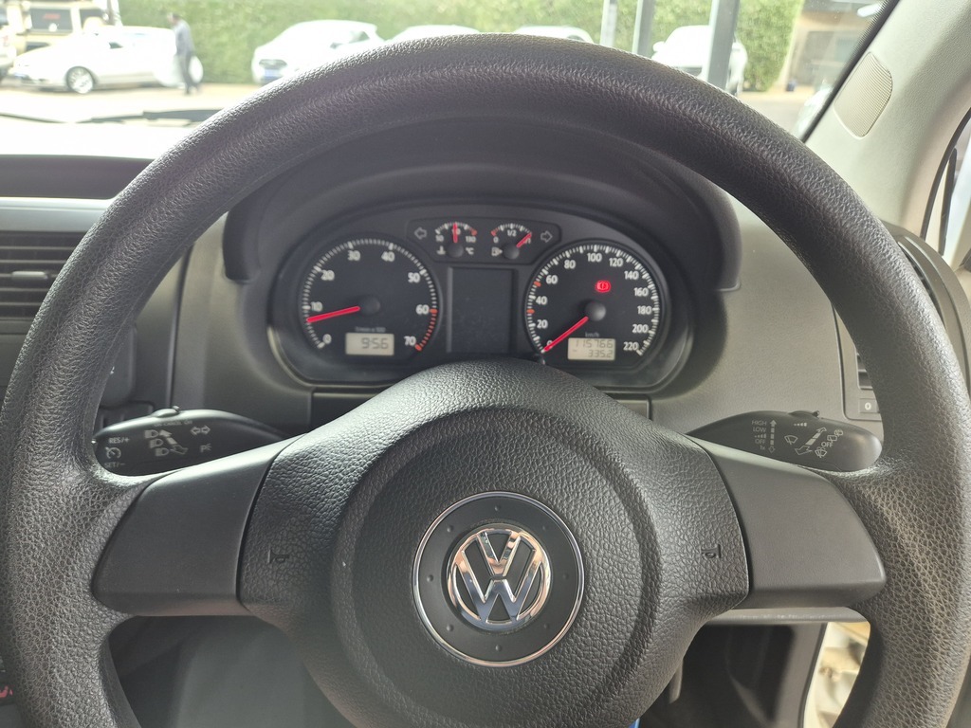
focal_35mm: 23
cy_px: 364
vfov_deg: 58.9
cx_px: 486
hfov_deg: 73.9
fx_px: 645
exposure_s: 1/100
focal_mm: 5.4
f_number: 1.8
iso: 250
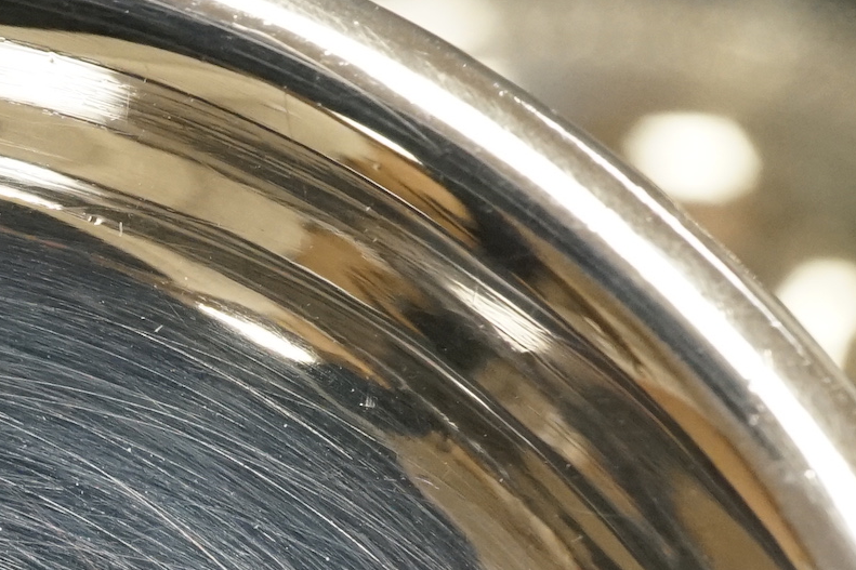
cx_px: -197
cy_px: 632
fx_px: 3043
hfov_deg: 15.4
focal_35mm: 128
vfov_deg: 10.6
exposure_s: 1/60
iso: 3200
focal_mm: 30
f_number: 22
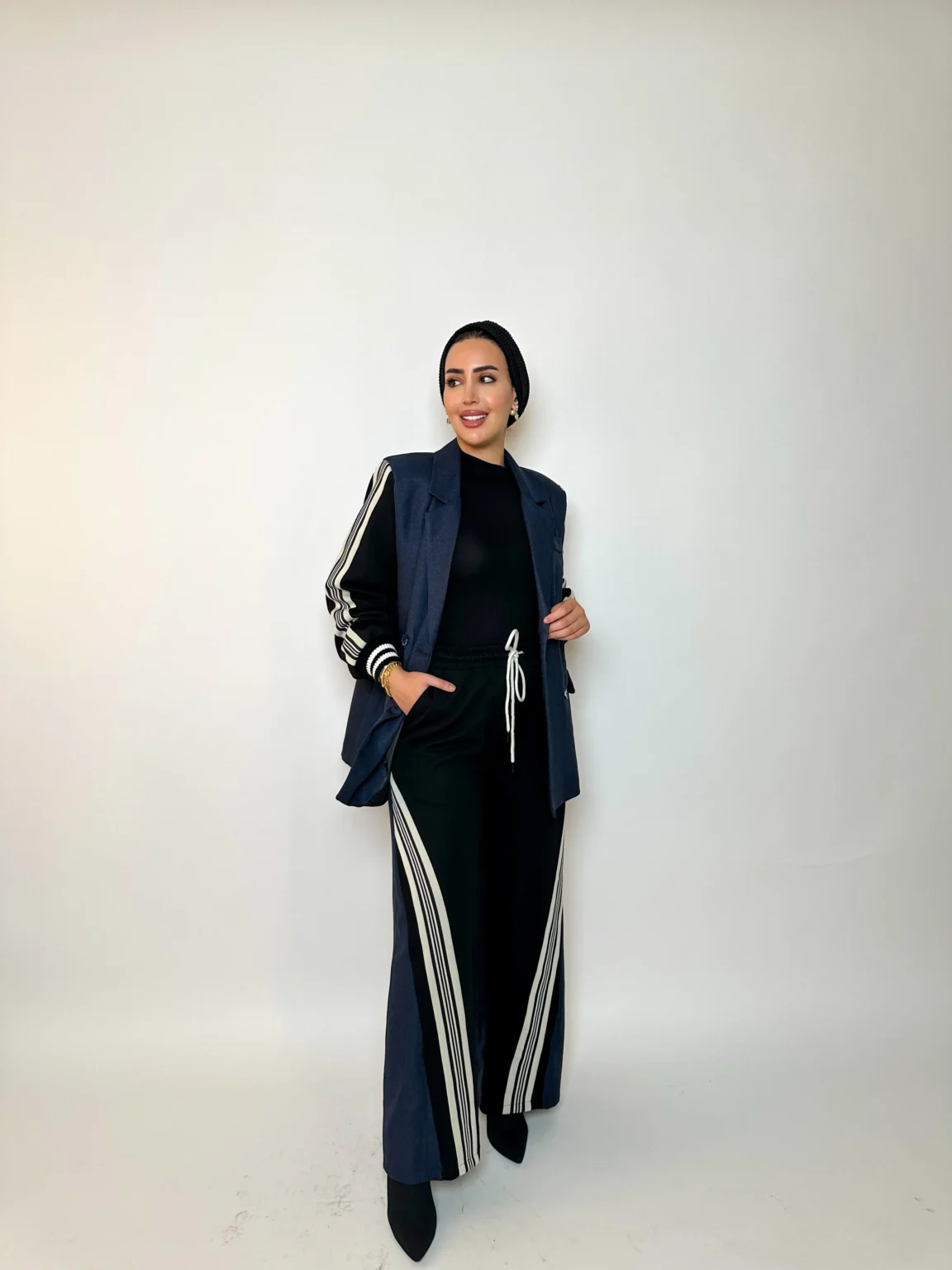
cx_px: 476
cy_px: 635
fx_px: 880
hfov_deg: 56.8
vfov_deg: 71.6
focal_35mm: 24
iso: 64
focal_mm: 6.86
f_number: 1.8
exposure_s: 1/120
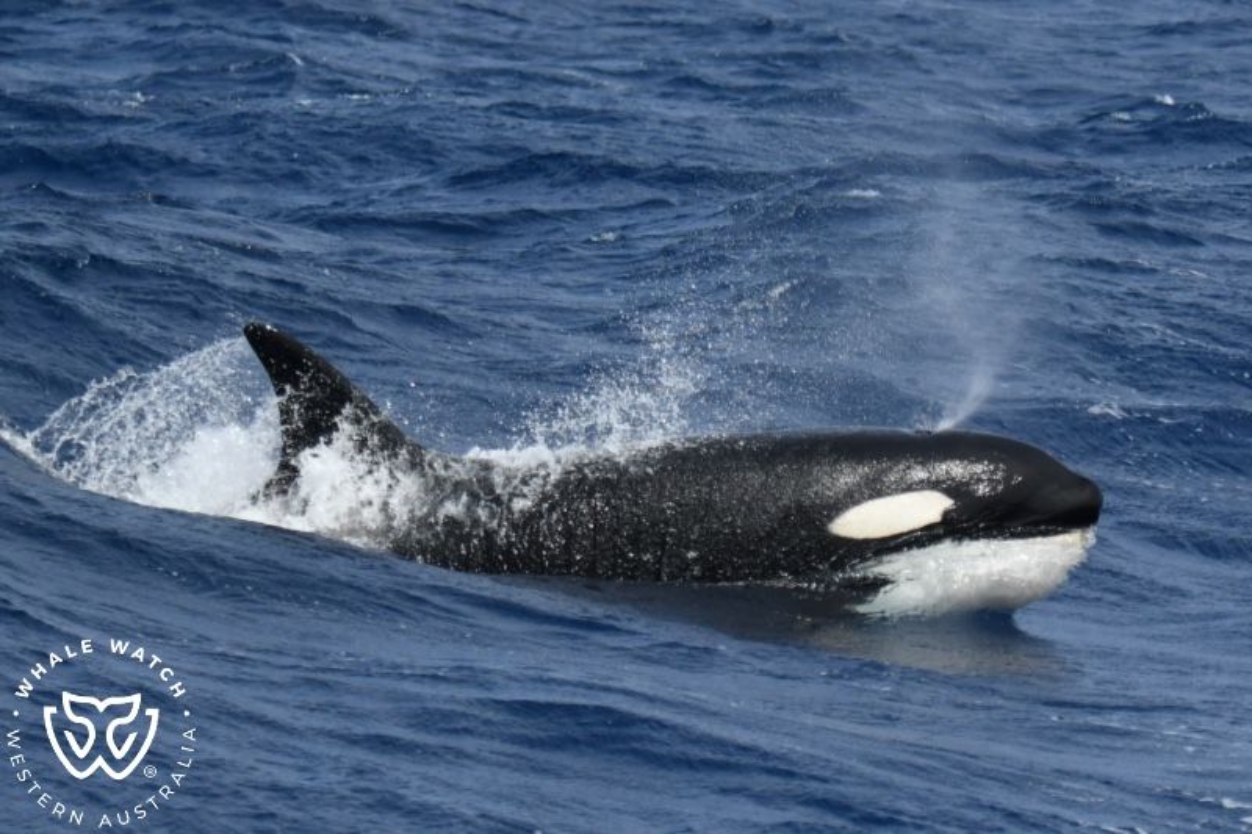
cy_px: 417
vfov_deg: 6.2
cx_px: 626
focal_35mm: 220
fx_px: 7649
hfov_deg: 9.4
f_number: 5.6
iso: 720
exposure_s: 1/8000
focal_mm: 220
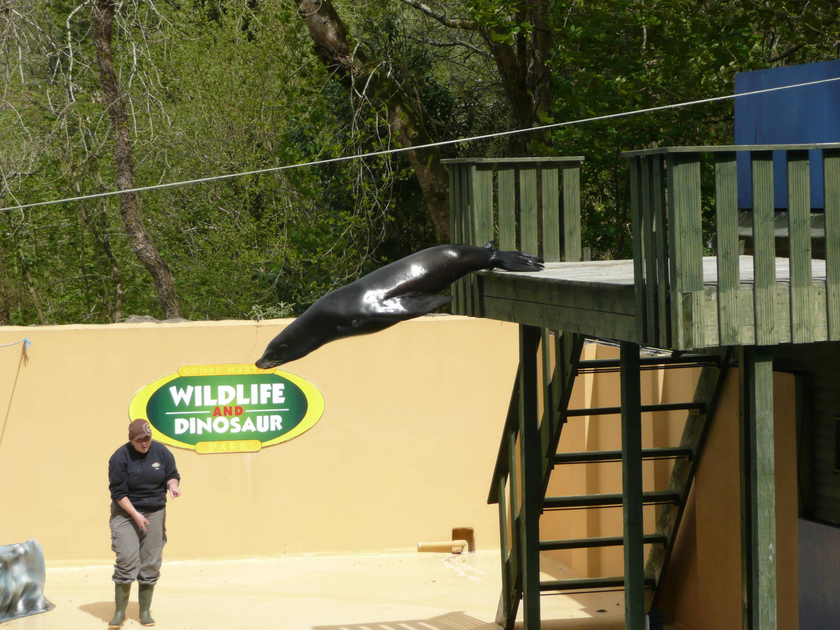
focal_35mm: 119
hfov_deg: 16.6
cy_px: 315
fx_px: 2888
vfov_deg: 12.5
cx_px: 420
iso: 100
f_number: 4.7
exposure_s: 1/500
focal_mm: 19.5
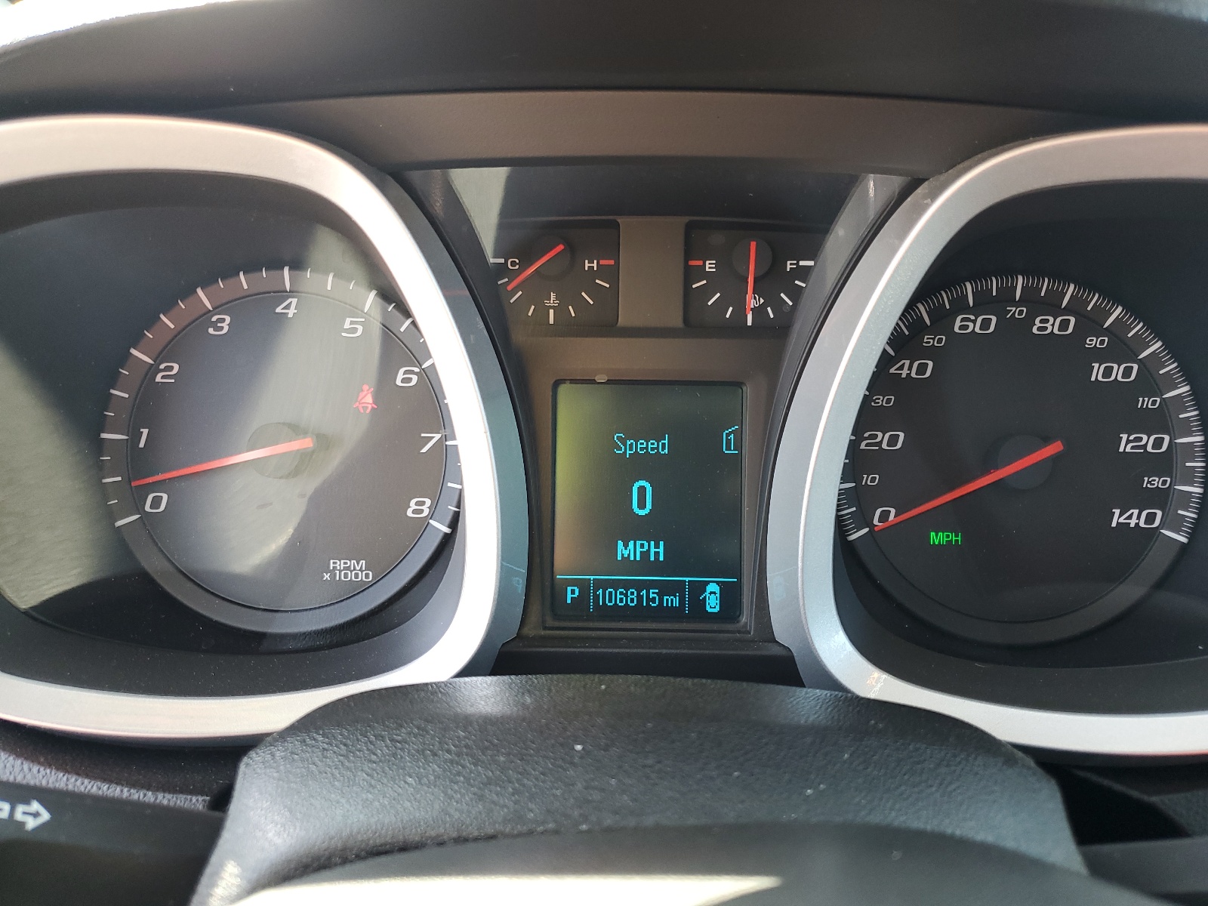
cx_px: 604
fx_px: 907
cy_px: 453
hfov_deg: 67.3
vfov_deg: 53.1
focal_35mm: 26
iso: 74
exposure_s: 1/120
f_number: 1.5
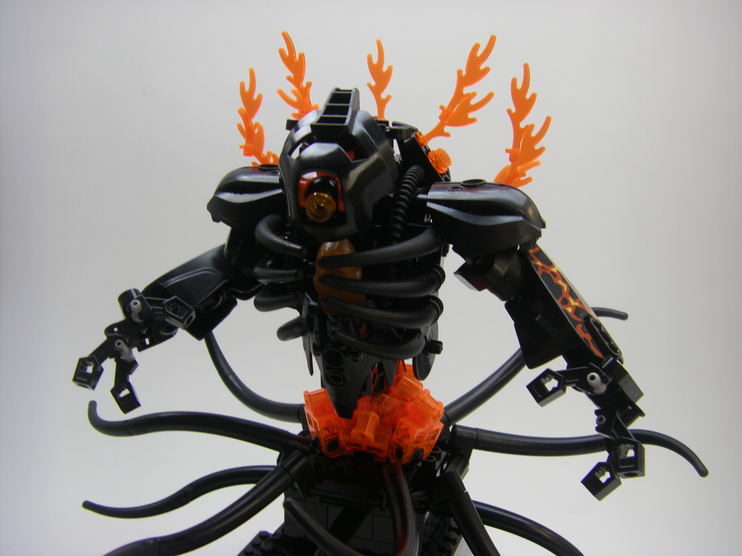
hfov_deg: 49.0
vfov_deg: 37.7
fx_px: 815
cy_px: 278
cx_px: 371
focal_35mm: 38
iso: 64
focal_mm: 6.3
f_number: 3.5
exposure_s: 1/50
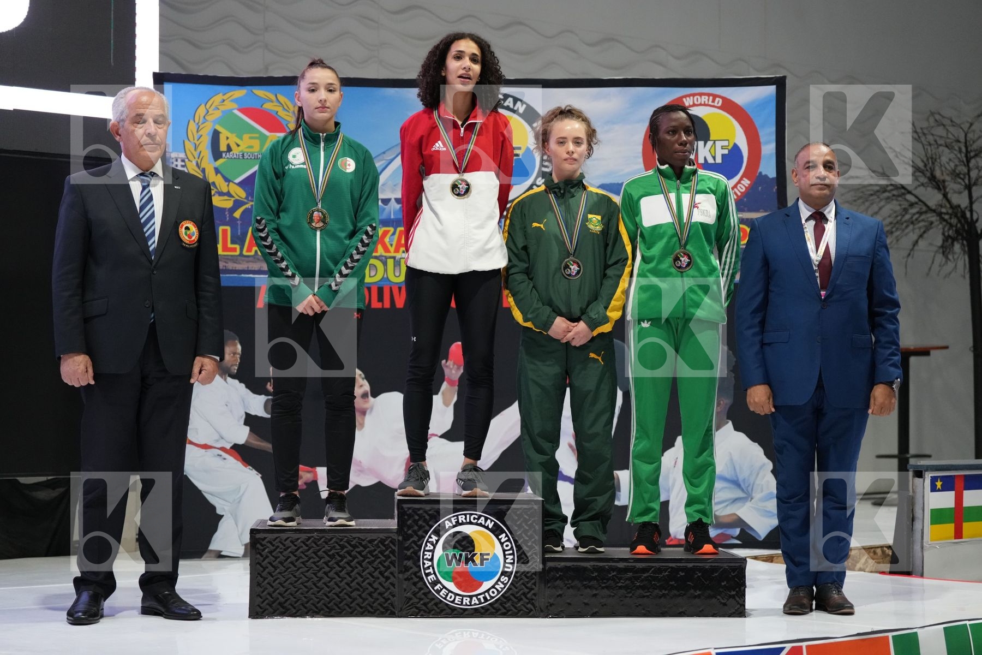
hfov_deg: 28.8
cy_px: 328
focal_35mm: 70
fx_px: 1909
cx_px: 491
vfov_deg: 19.5
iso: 3200
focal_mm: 70
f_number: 2.8
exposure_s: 1/250
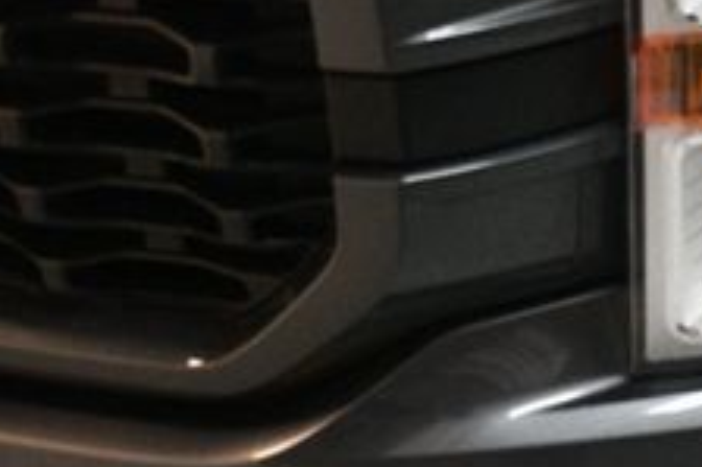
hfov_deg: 18.9
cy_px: 188
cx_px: 799
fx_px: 2007
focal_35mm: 103
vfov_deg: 13.3
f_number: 3.8
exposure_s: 1/125
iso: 2800
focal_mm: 24
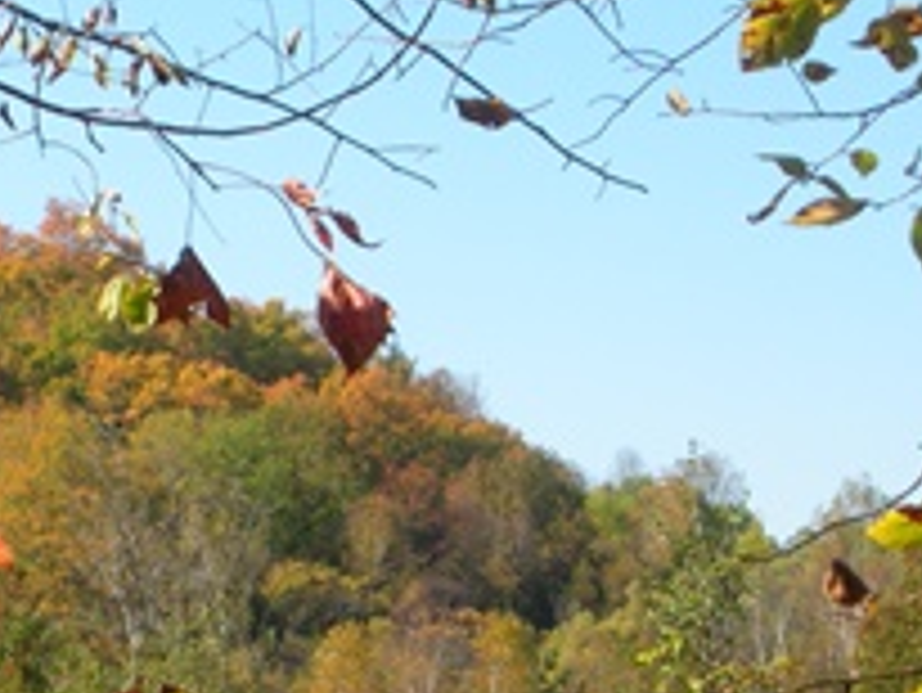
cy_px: 655
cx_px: 13
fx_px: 4158
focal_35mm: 156
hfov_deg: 12.5
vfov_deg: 9.5
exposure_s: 1/216
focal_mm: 11.2
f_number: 4.6
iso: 64
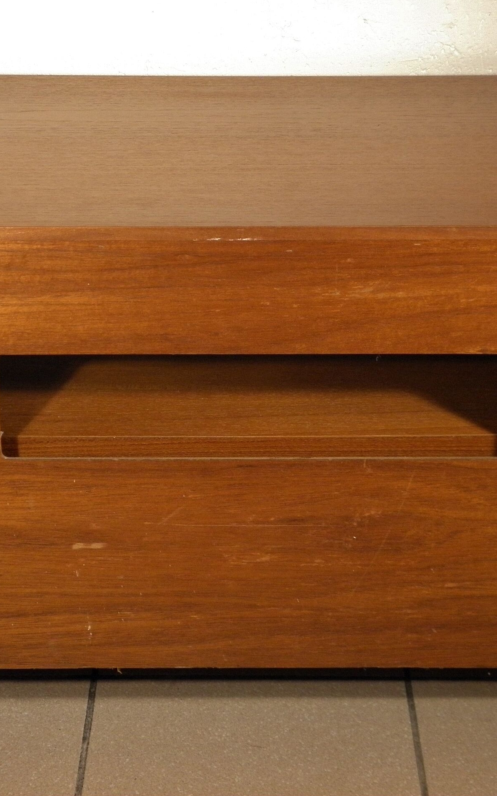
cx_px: 264
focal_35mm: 71
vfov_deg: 29.0
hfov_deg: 18.3
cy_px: 397
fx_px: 1539
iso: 200
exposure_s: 1/15
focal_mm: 9.1
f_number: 4
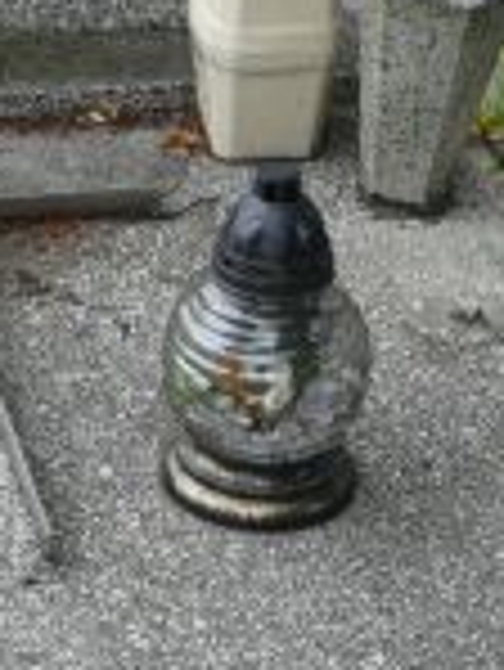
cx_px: 351
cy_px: 621
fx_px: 2191
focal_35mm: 113
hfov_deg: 13.1
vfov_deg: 17.1
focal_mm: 7.4
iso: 100
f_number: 4
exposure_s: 1/125
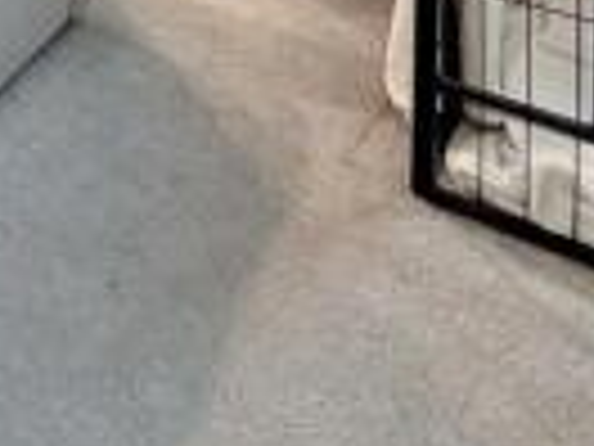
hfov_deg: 25.4
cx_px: -241
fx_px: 1064
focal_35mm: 62
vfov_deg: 16.1
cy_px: -525
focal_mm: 2.22
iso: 125
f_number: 2.2
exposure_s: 1/99
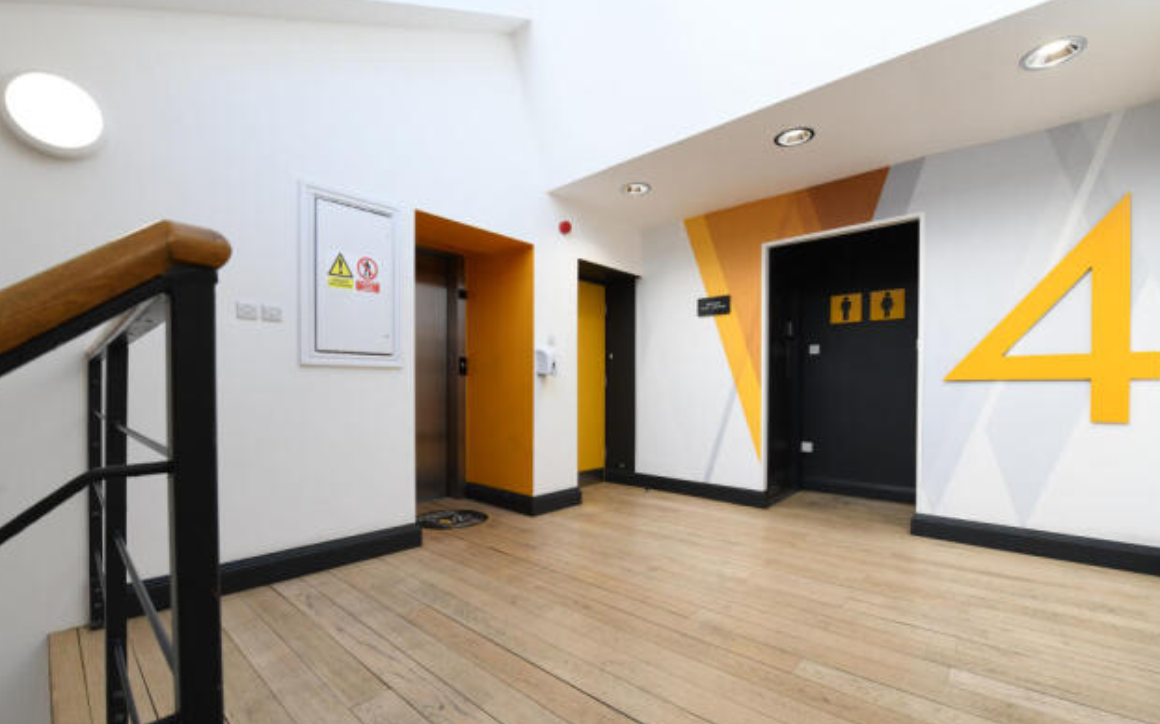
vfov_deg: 74.6
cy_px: 397
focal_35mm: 15
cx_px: 567
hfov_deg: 101.5
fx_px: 474
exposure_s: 1/250
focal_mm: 14
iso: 1250
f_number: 8
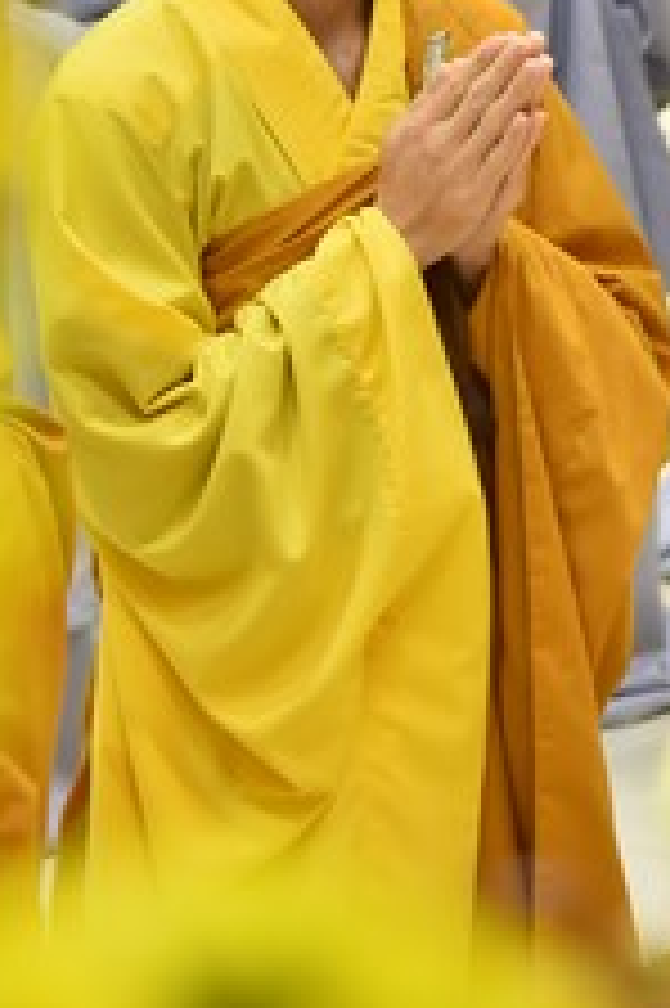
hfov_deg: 3.9
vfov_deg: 5.9
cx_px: 304
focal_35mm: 348
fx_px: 9729
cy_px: 450
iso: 1000
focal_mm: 120
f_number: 4.5
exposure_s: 1/80
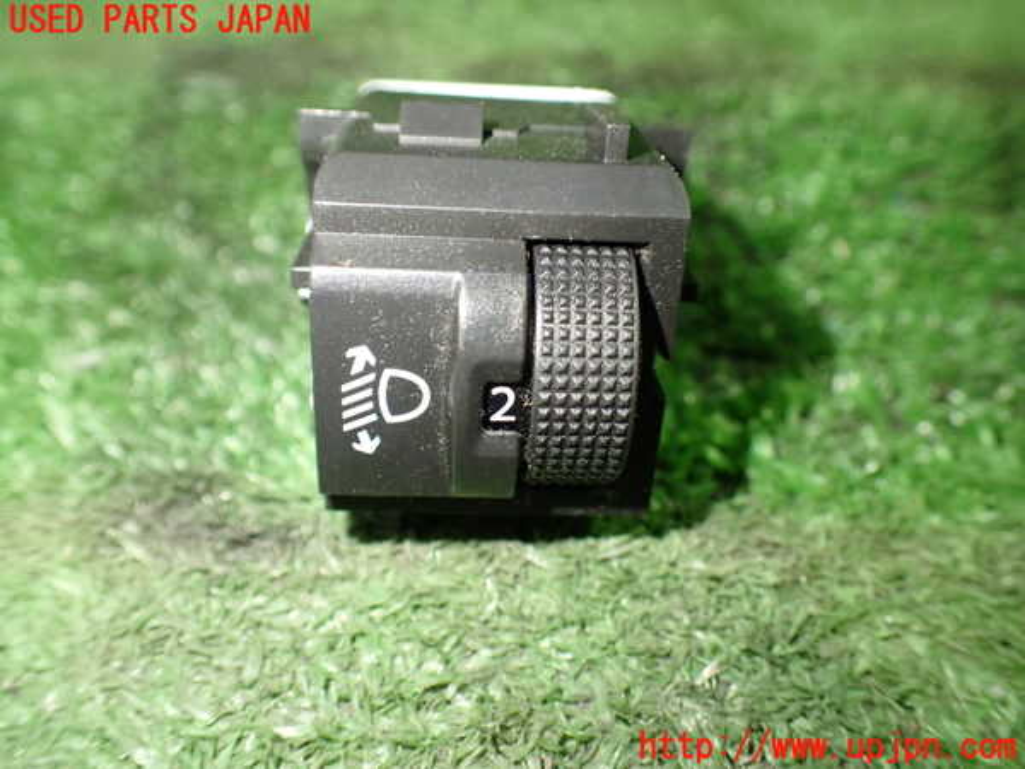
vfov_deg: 46.8
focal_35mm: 30
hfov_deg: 60.0
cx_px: 512
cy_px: 384
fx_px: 888
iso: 800
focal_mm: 5.4
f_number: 2.3
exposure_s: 1/80
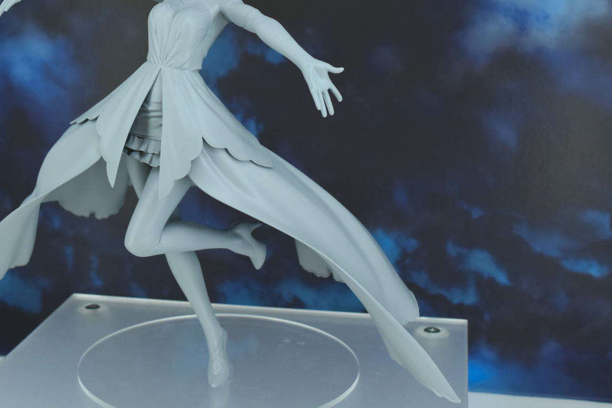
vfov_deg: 21.2
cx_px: 200
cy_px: 143
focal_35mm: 64
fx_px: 1088
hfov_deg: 31.2
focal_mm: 30
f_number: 8
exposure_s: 1/125
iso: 640
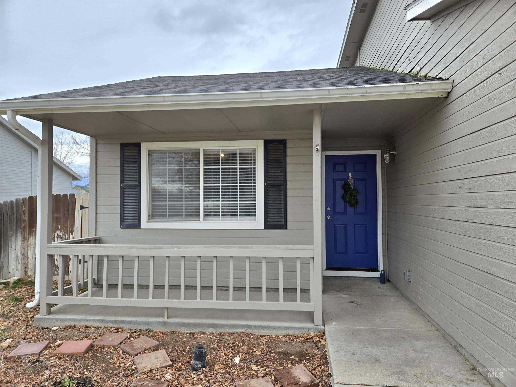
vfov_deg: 58.9
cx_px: 258
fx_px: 343
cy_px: 194
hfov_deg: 73.9
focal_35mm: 23
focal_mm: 5.4
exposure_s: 1/200
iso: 25
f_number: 1.8
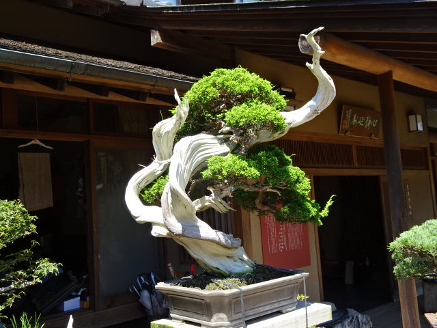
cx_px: 218
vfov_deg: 42.9
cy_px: 164
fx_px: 417
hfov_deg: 55.4
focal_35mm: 33
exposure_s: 1/250
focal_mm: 5.61
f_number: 4
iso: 80
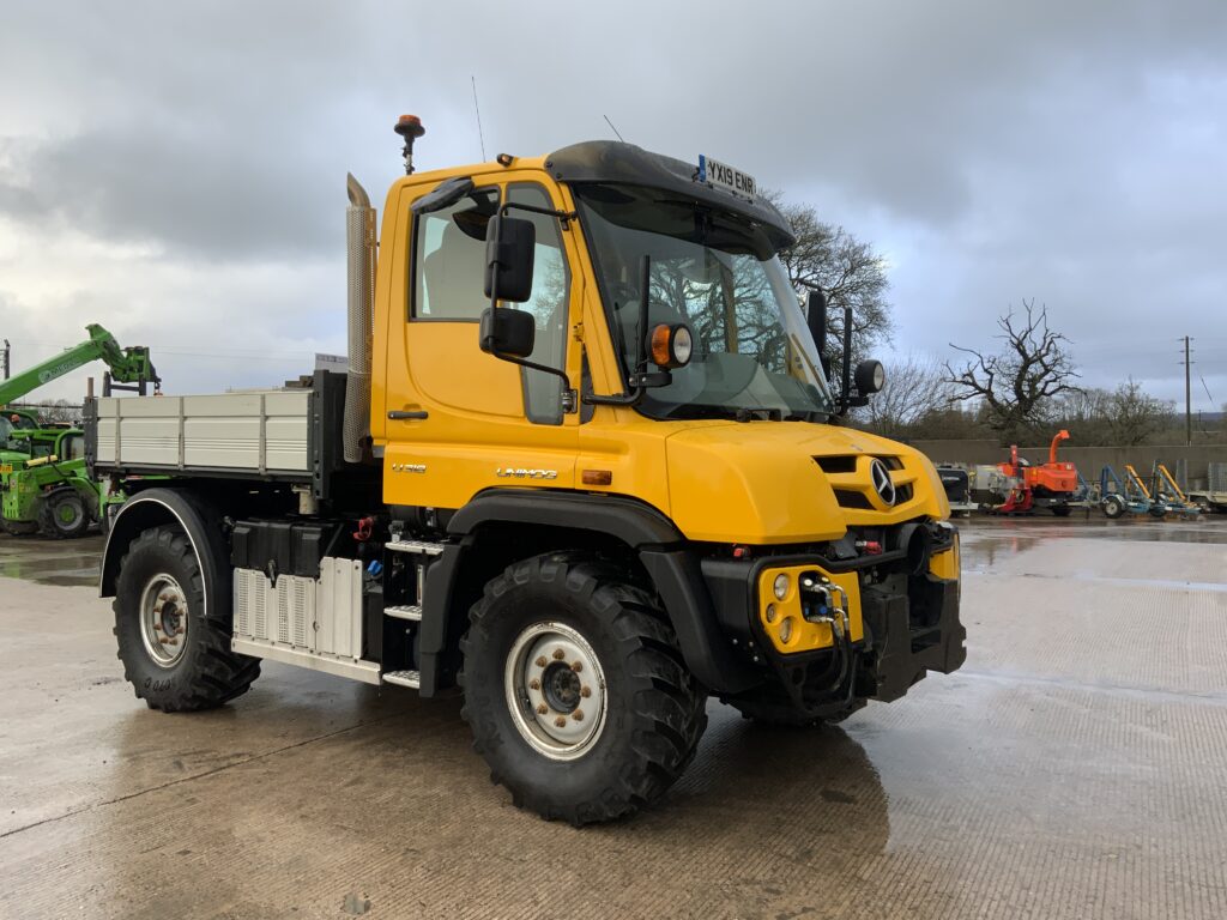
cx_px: 614
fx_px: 1028
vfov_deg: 48.2
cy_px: 460
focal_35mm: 29
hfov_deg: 61.7
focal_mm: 3
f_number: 1.8
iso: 16
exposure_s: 1/135
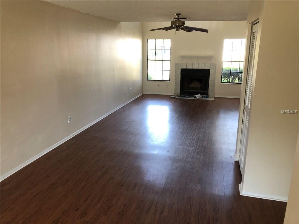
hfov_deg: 61.7
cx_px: 150
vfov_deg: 48.2
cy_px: 112
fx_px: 250
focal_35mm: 29
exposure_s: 1/30
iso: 25
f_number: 1.8
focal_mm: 3.99
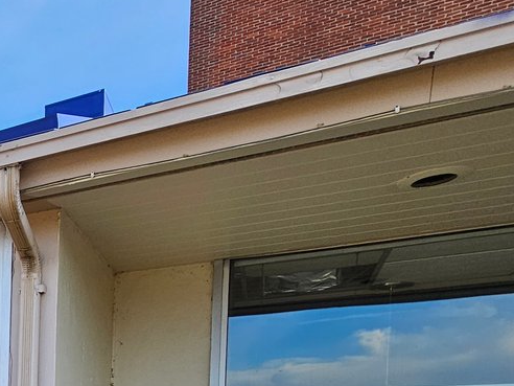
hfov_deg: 31.7
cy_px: 470
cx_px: -199
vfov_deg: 30.3
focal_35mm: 40
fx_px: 594
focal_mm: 2.2
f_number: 2.2
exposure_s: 1/748
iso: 64
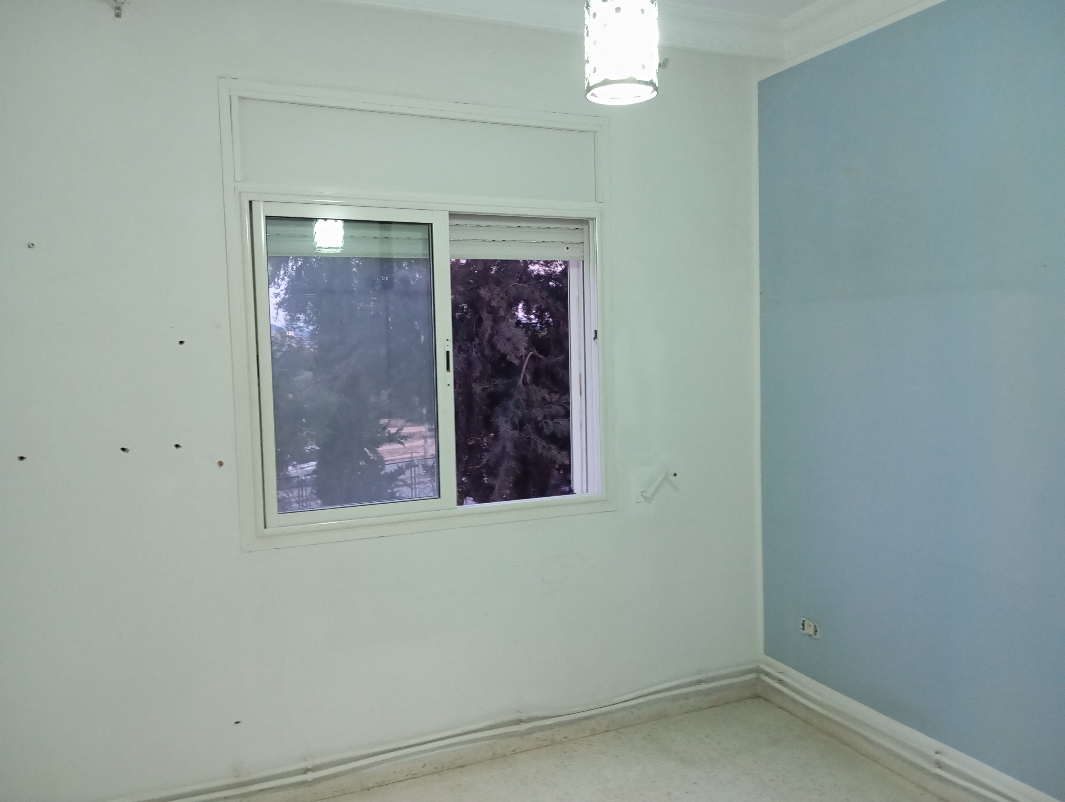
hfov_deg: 63.4
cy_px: 401
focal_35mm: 28
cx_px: 532
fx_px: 863
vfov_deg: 49.9
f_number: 1.8
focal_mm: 4.22
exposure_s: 1/25
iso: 1587
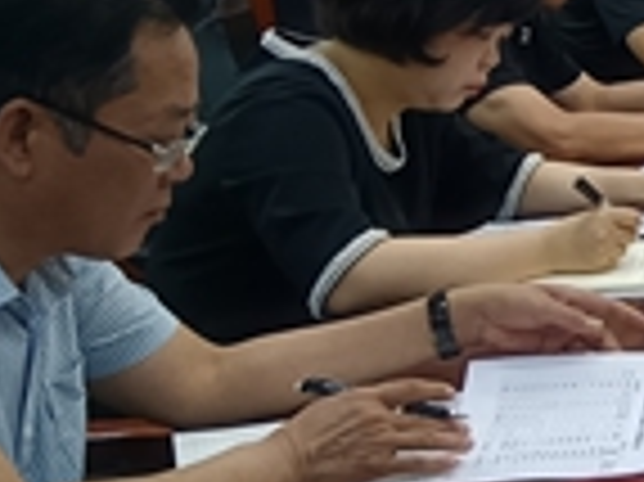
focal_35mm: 121
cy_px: -32
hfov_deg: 13.5
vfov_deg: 12.1
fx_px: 2249
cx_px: 1365
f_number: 1.9
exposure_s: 1/50
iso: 449
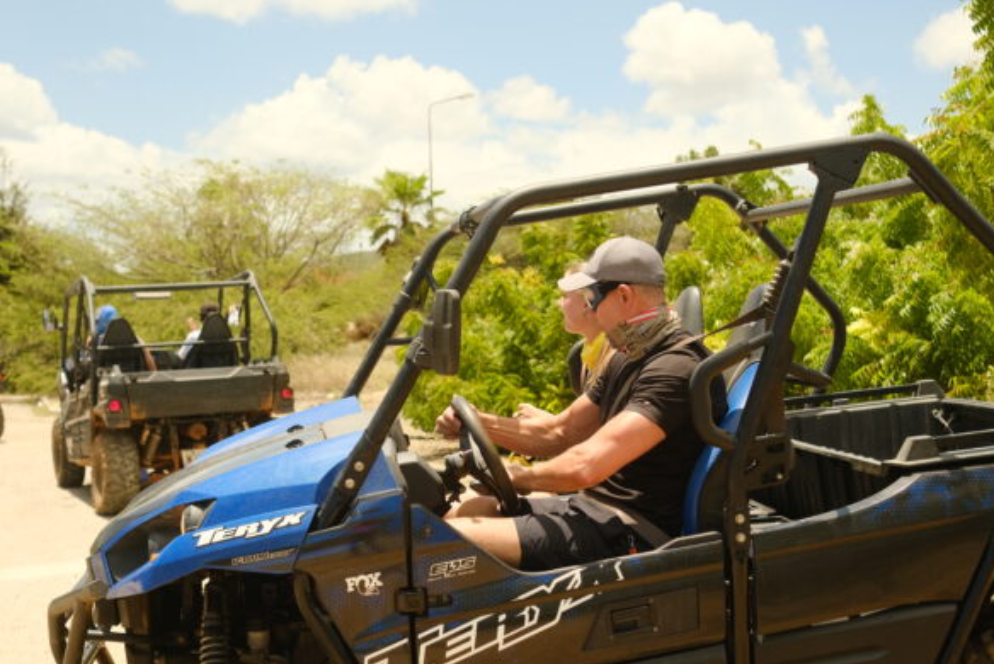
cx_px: 517
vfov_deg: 29.1
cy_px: 431
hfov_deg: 42.7
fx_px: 1271
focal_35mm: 46
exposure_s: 1/2900
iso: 320
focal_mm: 23
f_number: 2.8
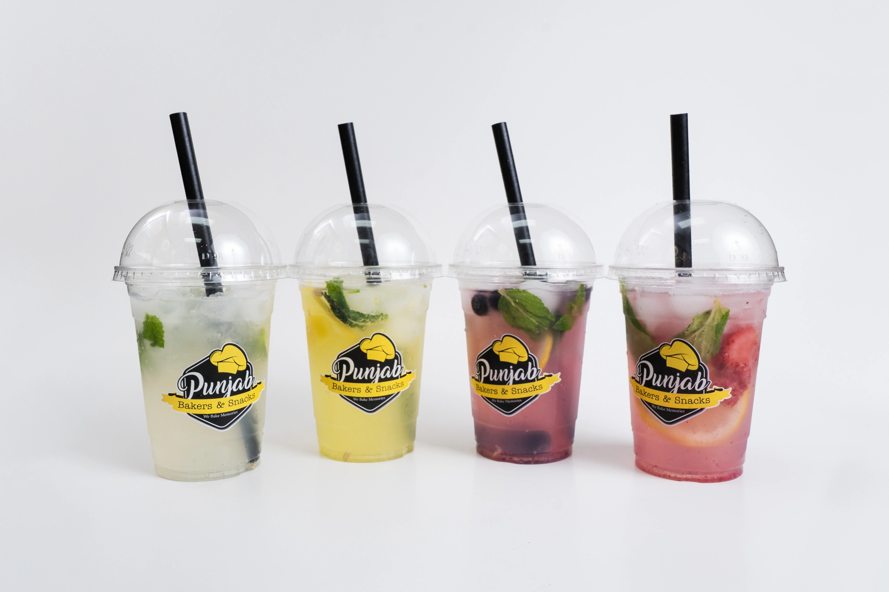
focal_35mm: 30
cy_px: 296
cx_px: 444
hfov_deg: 61.9
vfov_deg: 43.6
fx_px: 741
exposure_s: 1/160
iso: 640
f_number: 11
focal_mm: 20
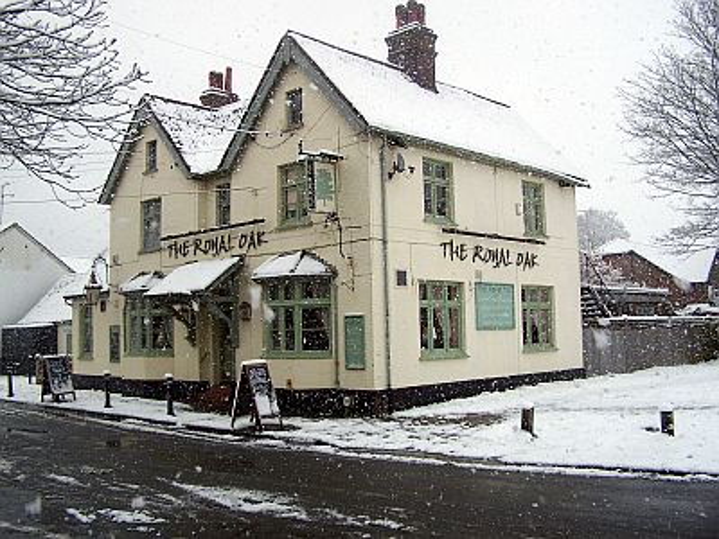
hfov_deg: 49.0
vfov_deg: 37.7
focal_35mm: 38
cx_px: 360
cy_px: 270
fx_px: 789
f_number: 2.8
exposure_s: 1/350
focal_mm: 6.3
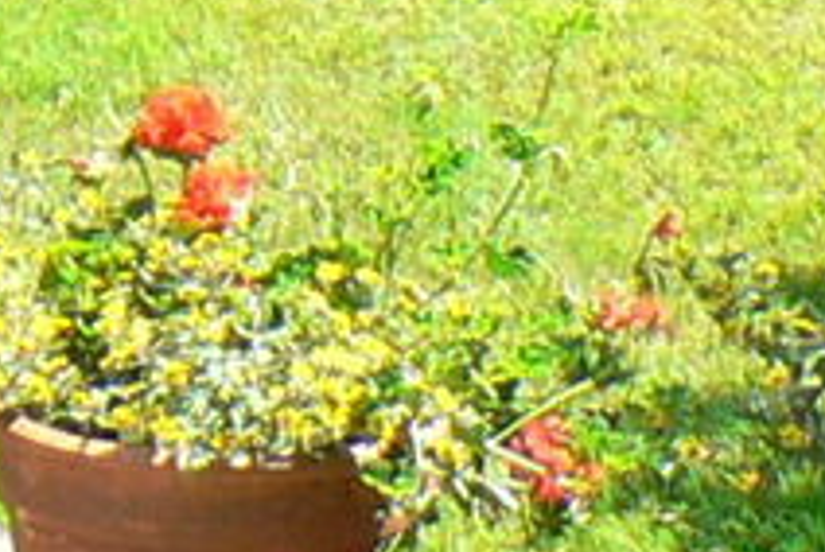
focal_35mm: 282
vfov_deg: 4.5
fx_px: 6471
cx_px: -806
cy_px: -1551
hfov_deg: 7.0
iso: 100
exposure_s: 1/160
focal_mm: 6
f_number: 4
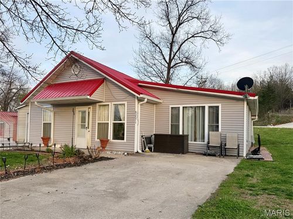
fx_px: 203
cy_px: 110
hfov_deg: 71.6
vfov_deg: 56.8
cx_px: 146
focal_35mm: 24
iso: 80
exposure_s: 1/689
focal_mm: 6.76
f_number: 1.78
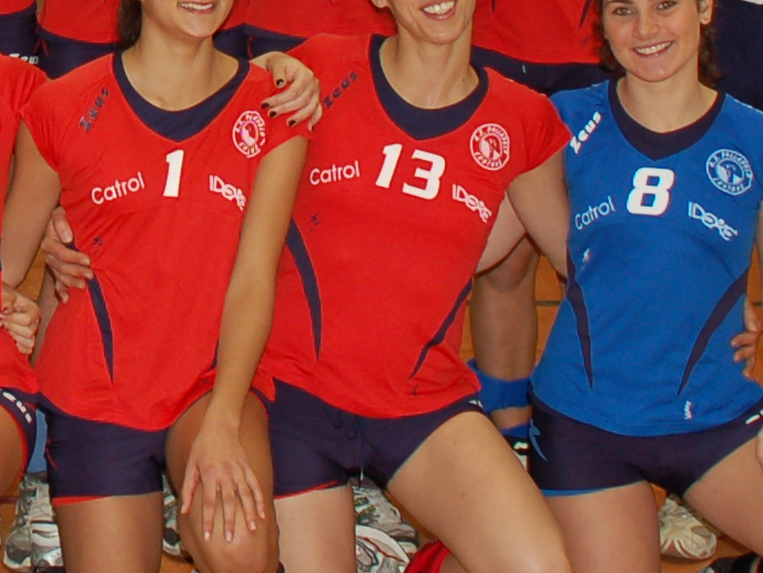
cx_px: -266
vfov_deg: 11.4
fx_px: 2777
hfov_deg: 14.9
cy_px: -239
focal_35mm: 126
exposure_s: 1/60
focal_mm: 20
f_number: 3.8
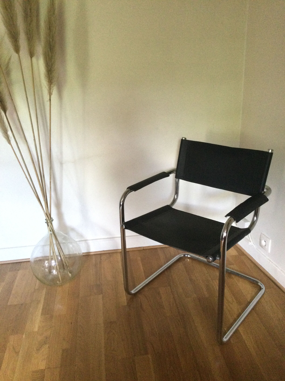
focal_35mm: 31
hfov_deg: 45.4
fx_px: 340
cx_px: 142
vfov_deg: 58.4
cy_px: 190
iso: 200
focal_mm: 3.3
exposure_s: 1/33
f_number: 2.4
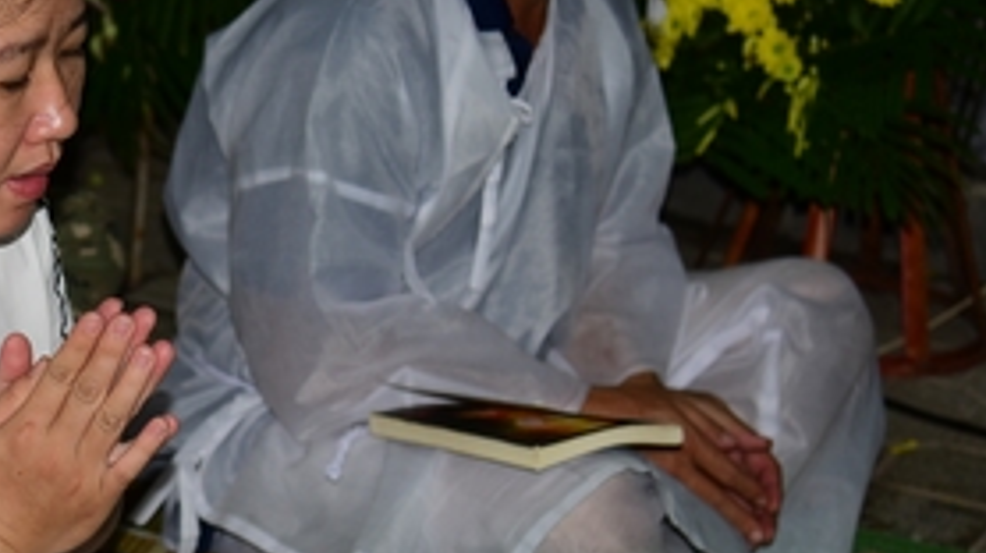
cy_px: 209
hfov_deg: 15.5
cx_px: -67
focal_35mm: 135
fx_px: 3528
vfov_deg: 9.0
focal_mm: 55
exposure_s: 1/60
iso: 320
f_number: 4
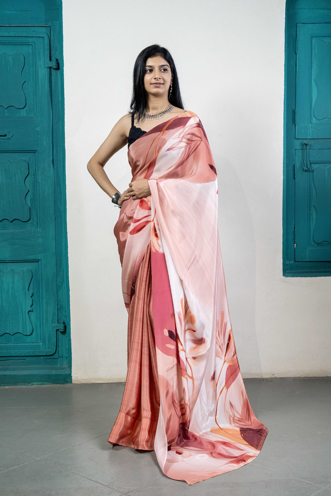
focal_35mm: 44
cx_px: 166
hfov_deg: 30.5
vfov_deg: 44.5
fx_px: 607
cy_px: 248
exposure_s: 1/160
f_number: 5.6
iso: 1250
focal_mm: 44
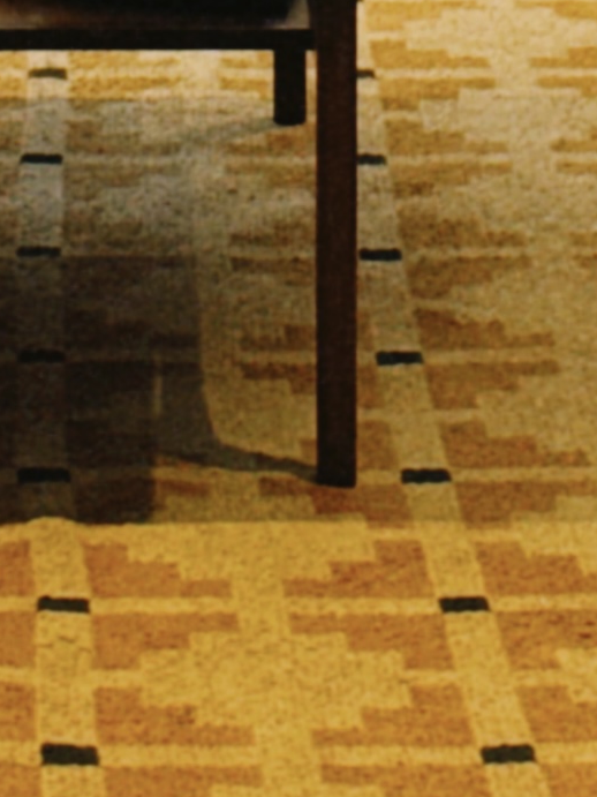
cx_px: 227
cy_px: -1243
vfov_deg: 6.6
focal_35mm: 280
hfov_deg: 5.3
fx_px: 6441
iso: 50
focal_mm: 6.86
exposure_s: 1/107
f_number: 1.78
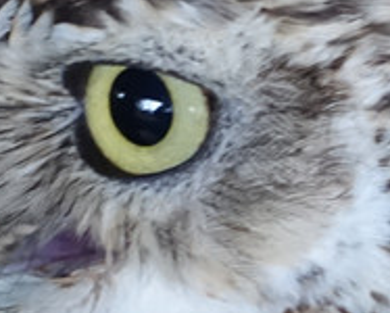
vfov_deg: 3.7
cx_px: 557
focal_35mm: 421
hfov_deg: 4.6
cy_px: 144
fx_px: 4864
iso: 2000
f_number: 2.8
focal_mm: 25.7
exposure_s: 1/200
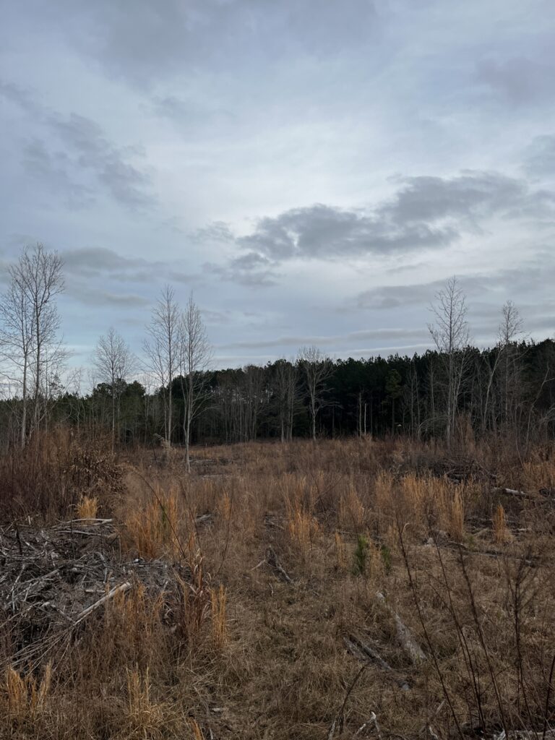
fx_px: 556
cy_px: 370
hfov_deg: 53.1
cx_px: 278
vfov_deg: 67.3
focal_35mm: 26
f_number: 1.6
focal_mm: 5.1
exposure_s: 1/1404
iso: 50
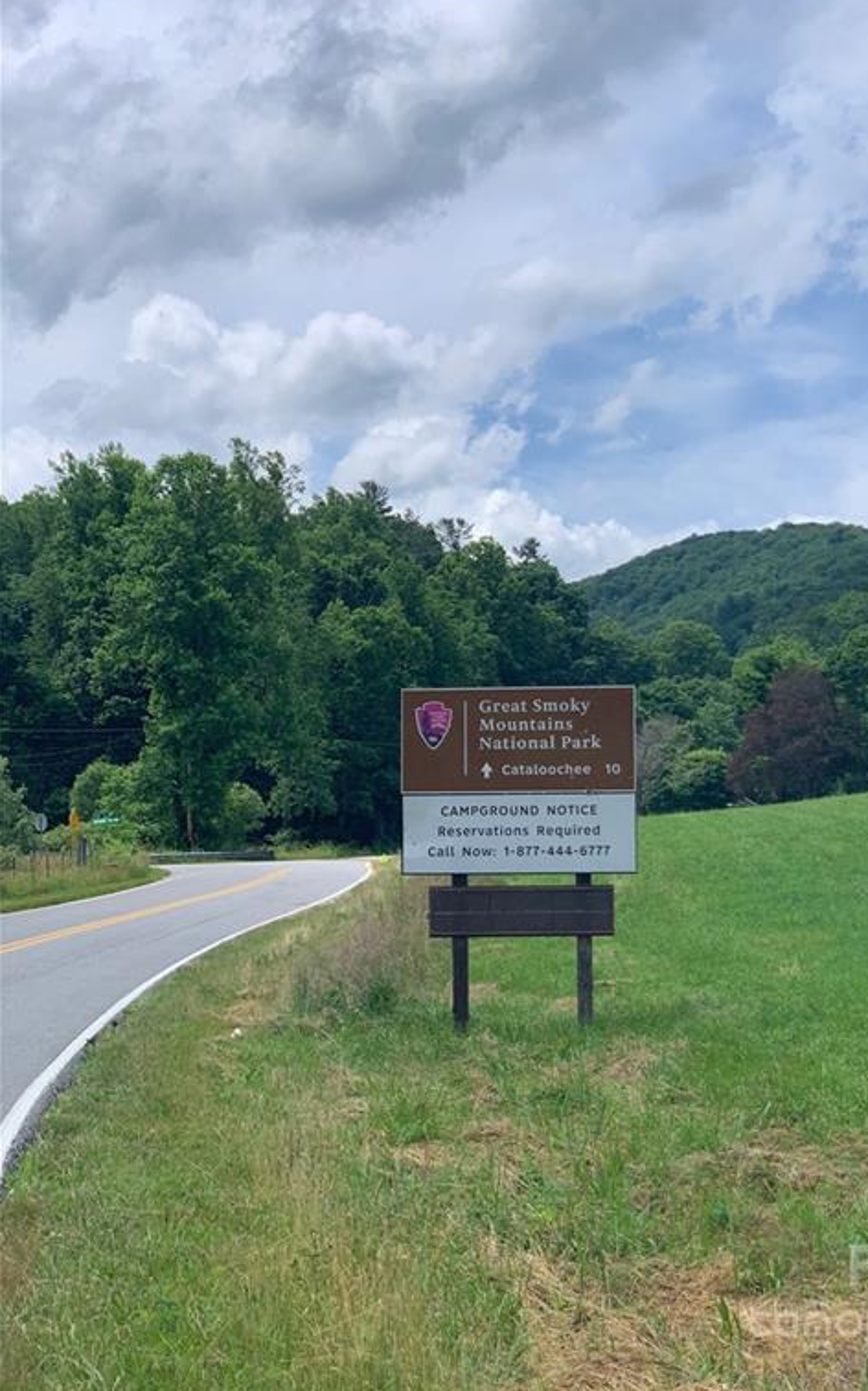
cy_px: 688
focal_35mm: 56
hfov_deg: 23.1
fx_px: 2121
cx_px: 528
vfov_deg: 36.3
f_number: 2.4
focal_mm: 6
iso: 16
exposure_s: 1/1597
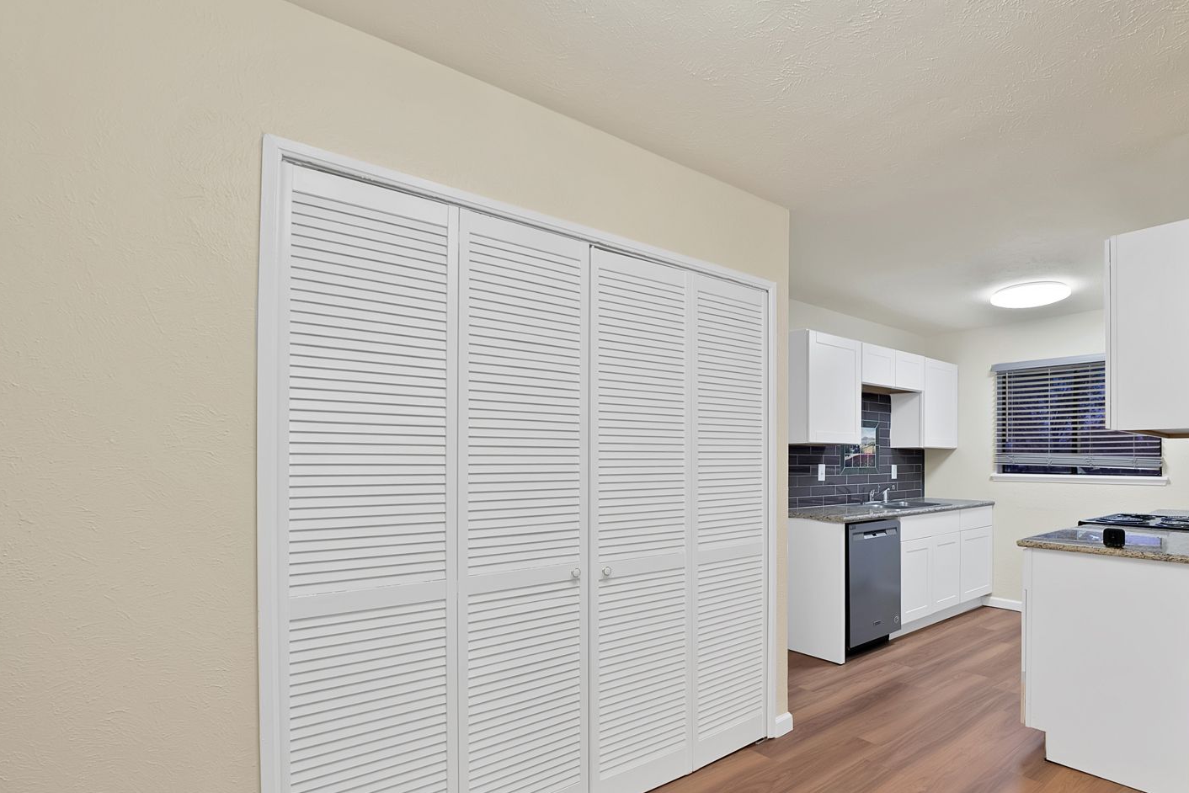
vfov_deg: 70.1
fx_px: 562
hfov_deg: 92.4
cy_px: 453
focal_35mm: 17
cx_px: 696
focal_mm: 12
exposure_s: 1/6
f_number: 9
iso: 640
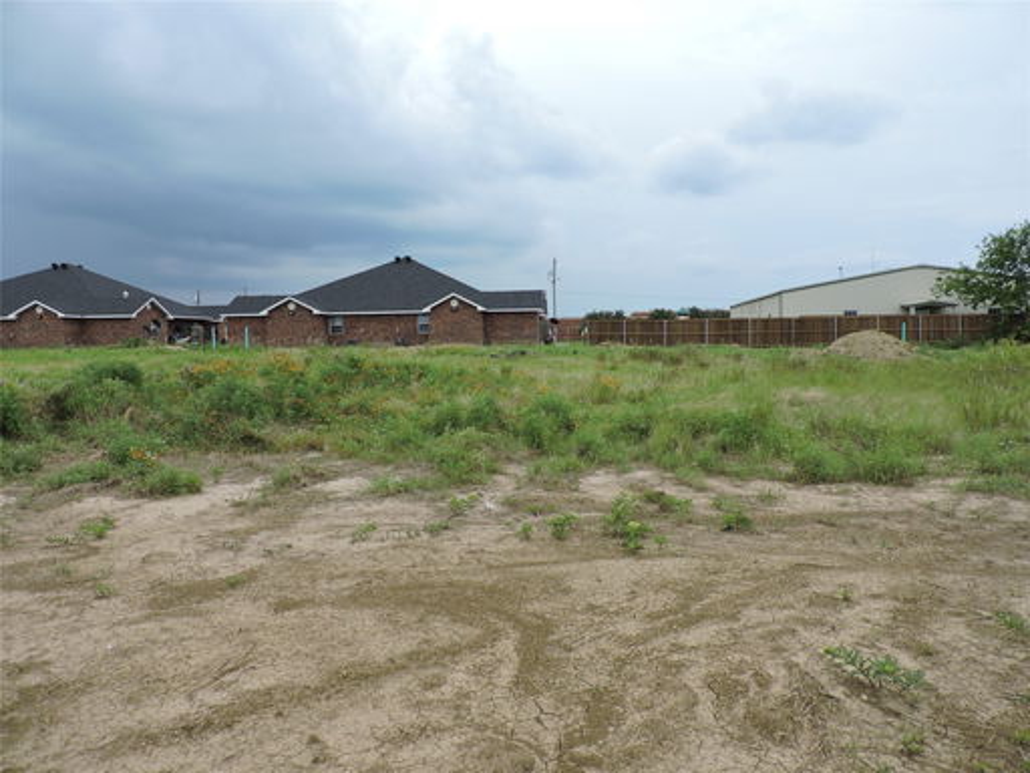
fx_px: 714
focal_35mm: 24
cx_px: 515
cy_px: 386
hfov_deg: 71.6
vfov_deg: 56.8
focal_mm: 4.3
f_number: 3
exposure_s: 1/800
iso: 100
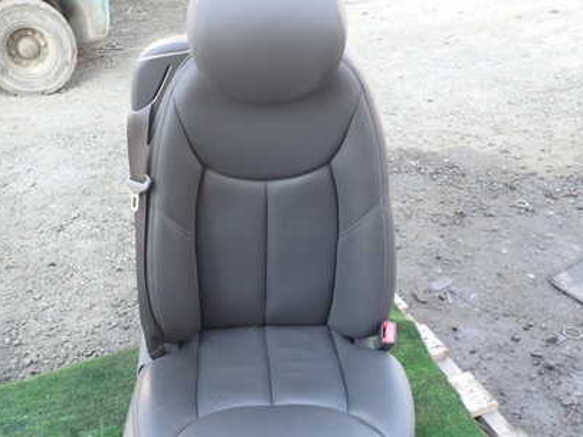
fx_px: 623
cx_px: 262
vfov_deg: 38.4
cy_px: 277
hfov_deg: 50.0
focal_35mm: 37
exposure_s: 1/60
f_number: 2.8
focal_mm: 4.5
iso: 100
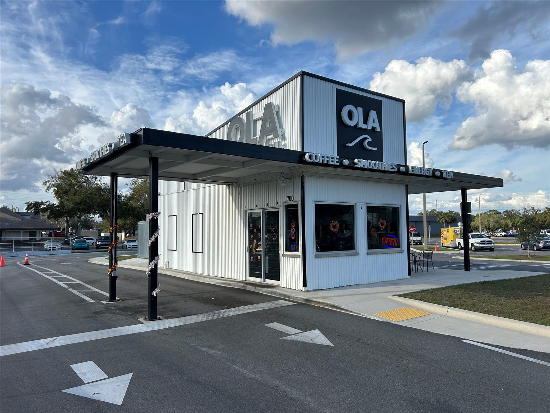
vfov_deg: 53.1
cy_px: 206
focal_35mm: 26
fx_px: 413
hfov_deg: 67.3
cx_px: 275
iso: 50
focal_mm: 5.7
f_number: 1.5
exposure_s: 1/3257
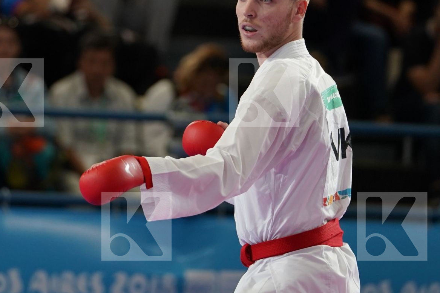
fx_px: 5108
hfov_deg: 4.9
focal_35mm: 418
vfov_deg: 3.3
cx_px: 136
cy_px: 93
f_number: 2.8
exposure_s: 1/1000
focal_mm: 181
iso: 1000
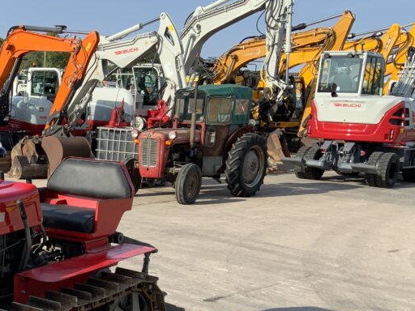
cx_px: 5
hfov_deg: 30.9
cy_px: 265
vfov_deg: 24.7
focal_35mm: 58
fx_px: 695
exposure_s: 1/1144
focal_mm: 3
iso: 16
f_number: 1.8
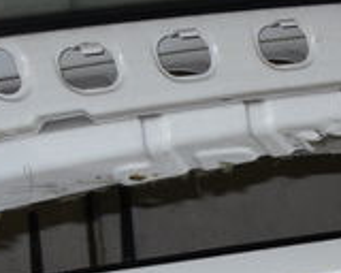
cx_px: 516
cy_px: 299
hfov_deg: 13.3
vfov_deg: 11.1
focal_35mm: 137
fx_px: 1383
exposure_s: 1/45
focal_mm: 6.3
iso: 80
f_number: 3.5
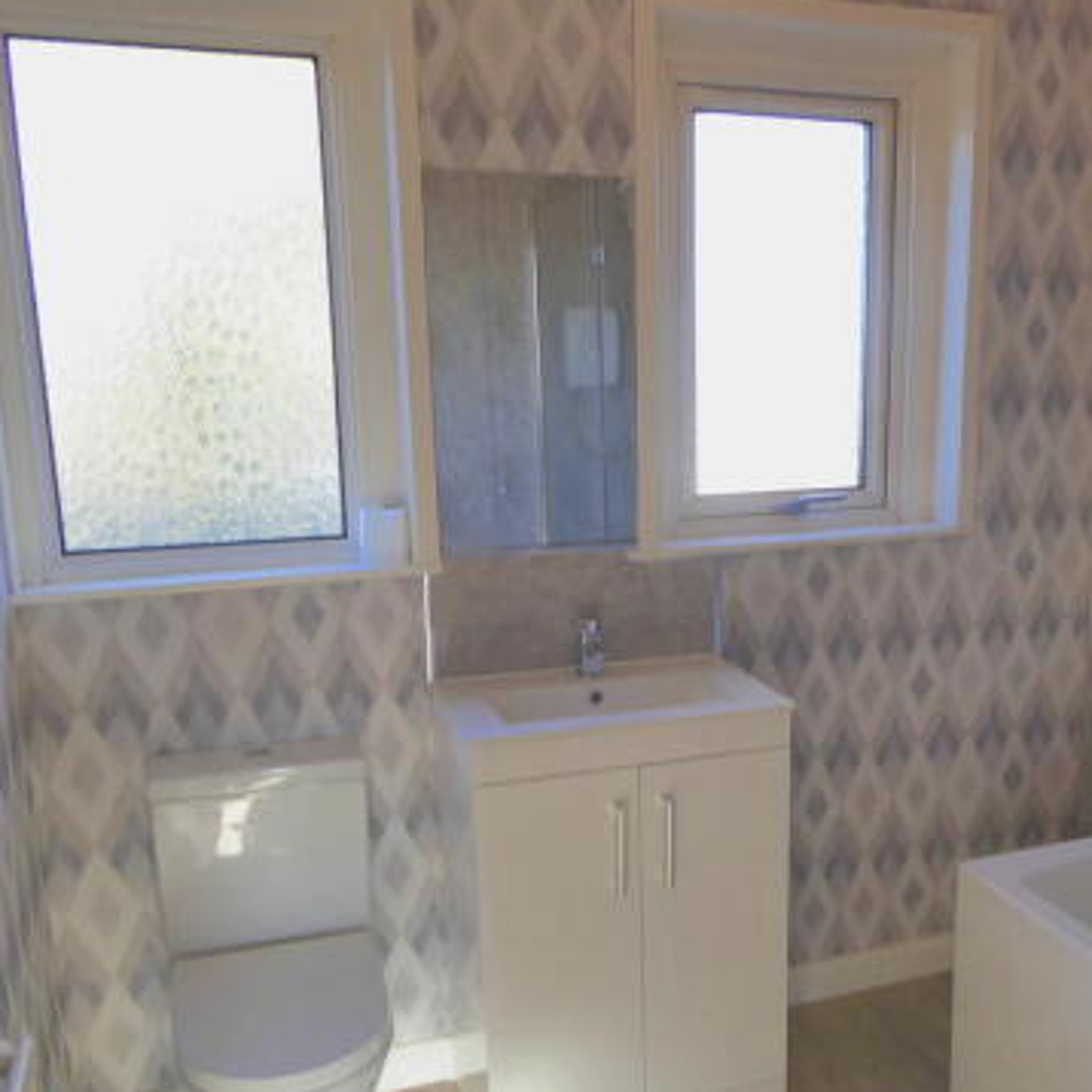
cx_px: 712
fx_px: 1285
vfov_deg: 45.9
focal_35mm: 36
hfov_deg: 45.5
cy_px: 627
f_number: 3.3
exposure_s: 1/60
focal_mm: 4.3
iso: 160
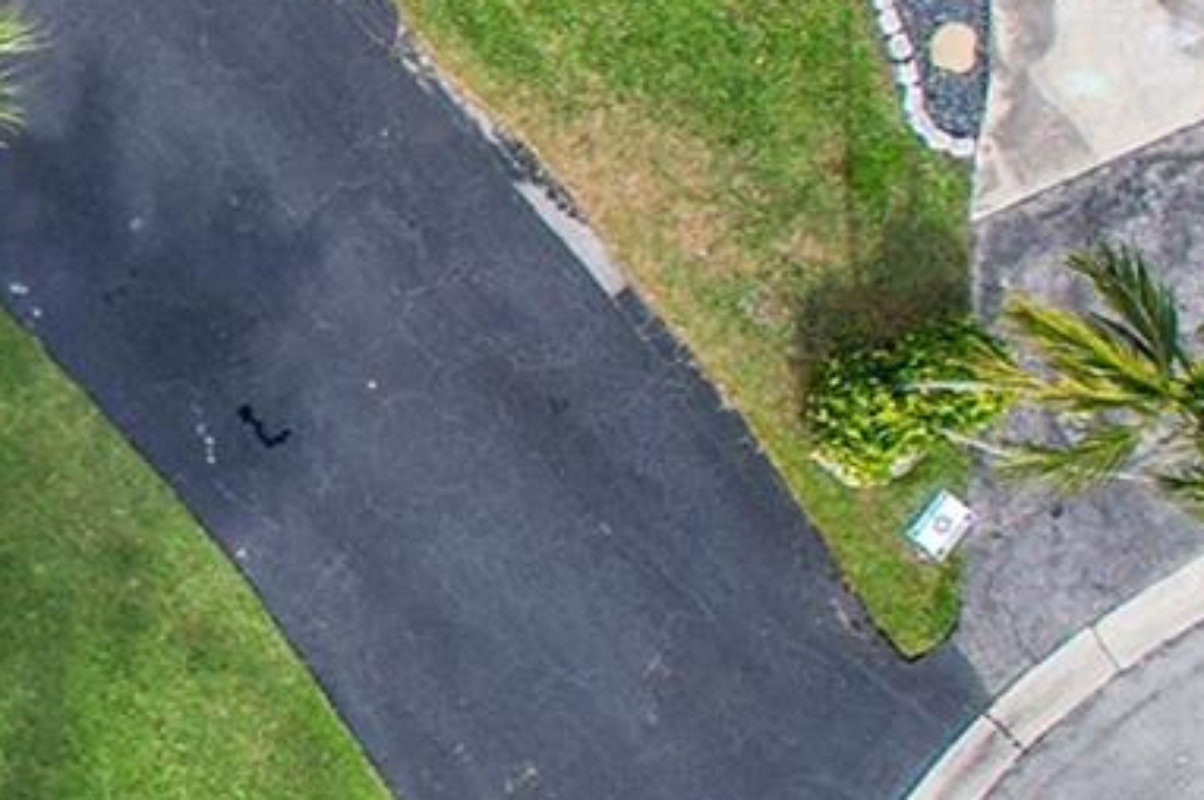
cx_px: -1781
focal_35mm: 118
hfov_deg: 12.8
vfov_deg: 11.5
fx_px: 3943
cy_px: 93
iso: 130
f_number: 2.8
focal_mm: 8.38
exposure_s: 1/1000
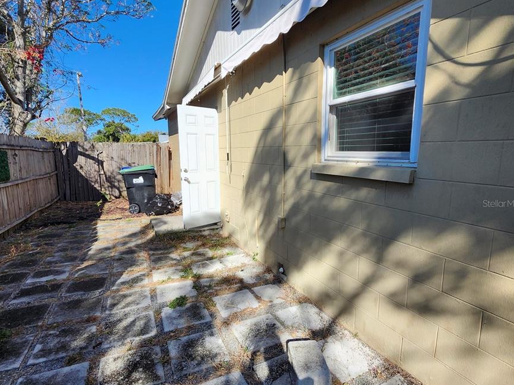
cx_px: 258
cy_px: 203
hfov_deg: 87.8
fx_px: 267
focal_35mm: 18
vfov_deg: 71.5
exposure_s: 1/1336
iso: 40
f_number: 2.2
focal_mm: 1.74
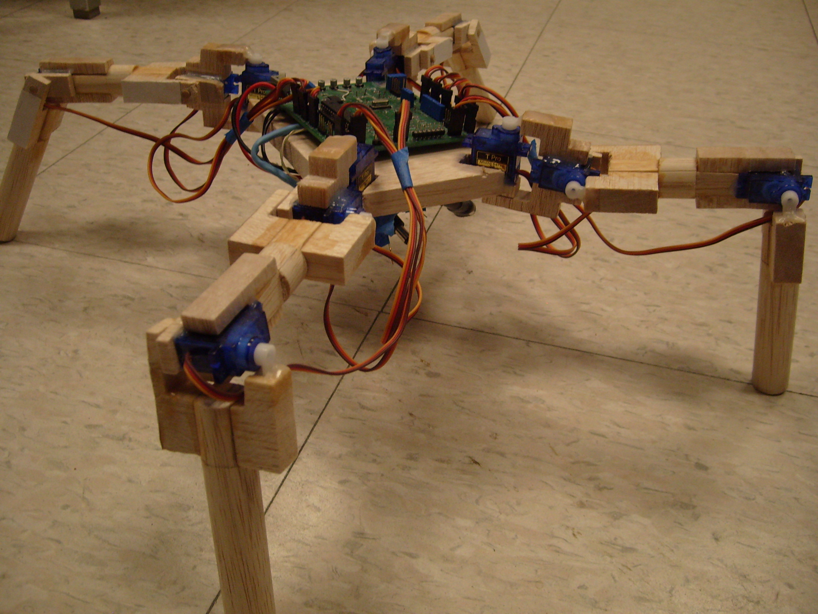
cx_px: 409
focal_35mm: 35
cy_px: 307
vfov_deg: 40.7
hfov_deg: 52.6
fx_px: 827
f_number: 2.8
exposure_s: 1/45
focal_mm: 5.8
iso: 200
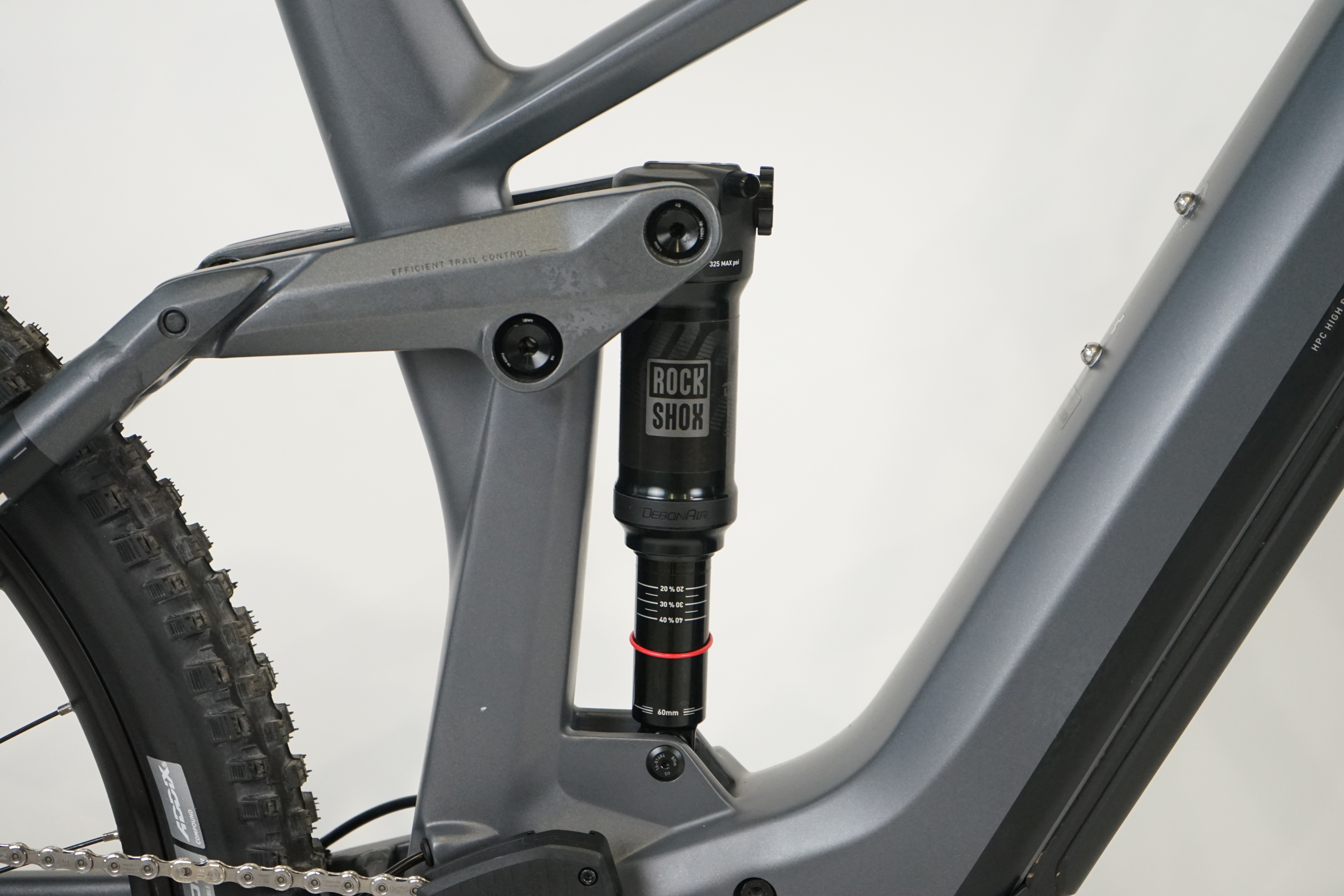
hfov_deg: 28.8
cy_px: 448
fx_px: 2613
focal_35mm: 70
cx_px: 672
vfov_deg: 19.5
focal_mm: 70
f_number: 5.6
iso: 2500
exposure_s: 1/200
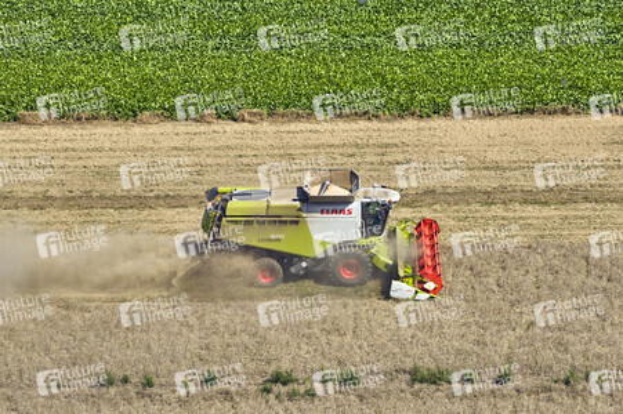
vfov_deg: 8.2
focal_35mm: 168
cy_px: 207
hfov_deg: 12.2
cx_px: 312
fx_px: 2905
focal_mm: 40
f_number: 2.8
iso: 100
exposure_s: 1/60
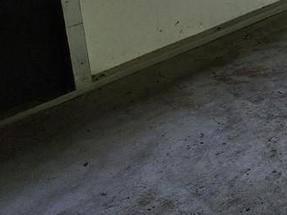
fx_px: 821
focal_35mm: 99
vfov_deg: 13.3
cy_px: -188
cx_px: 613
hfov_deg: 15.1
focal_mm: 6.4
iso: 80
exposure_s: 1/180
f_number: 1.8
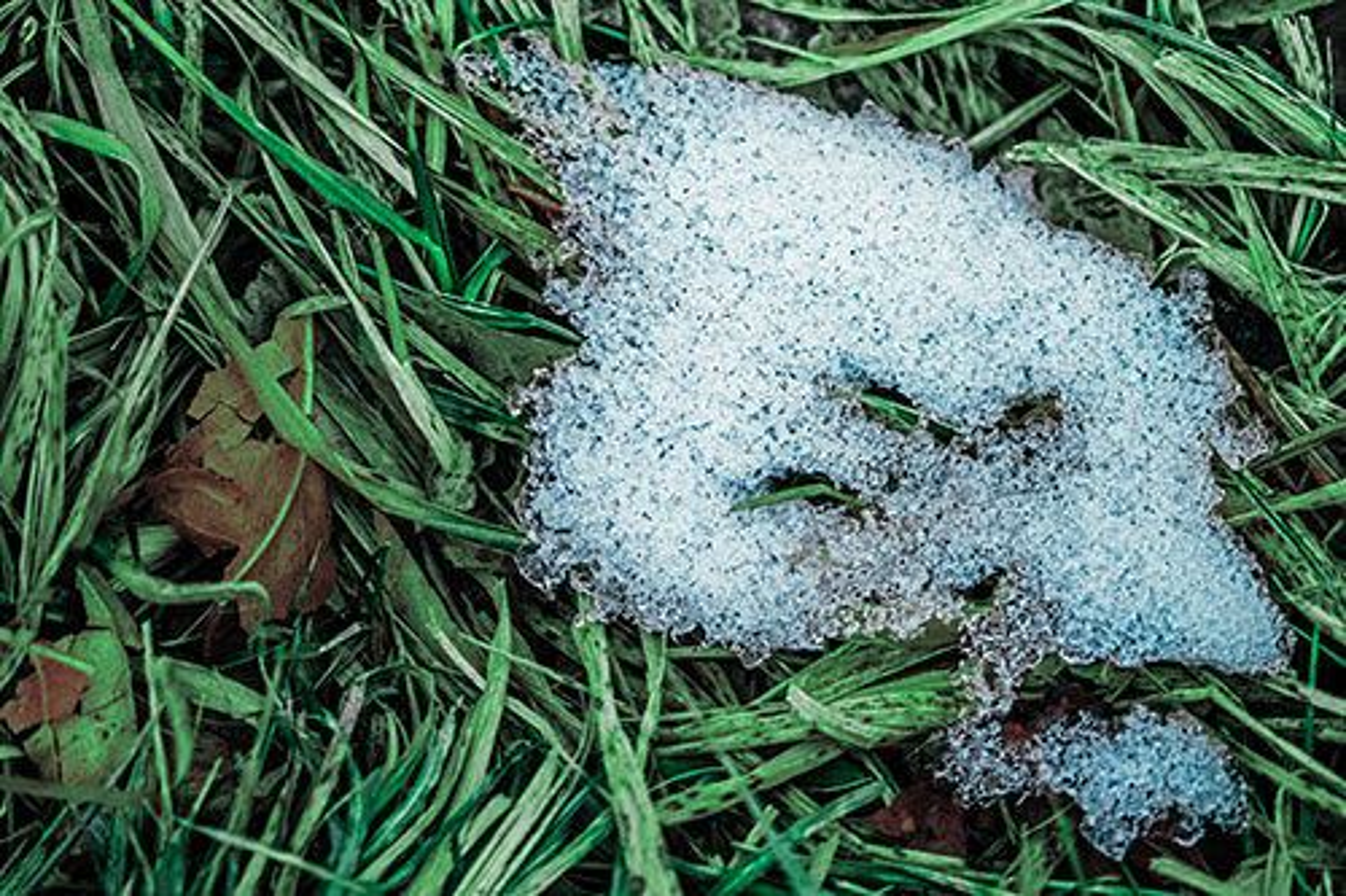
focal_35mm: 210
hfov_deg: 9.8
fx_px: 7849
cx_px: 673
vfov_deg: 6.5
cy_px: 448
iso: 1600
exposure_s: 1/1250
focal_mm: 210
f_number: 6.3
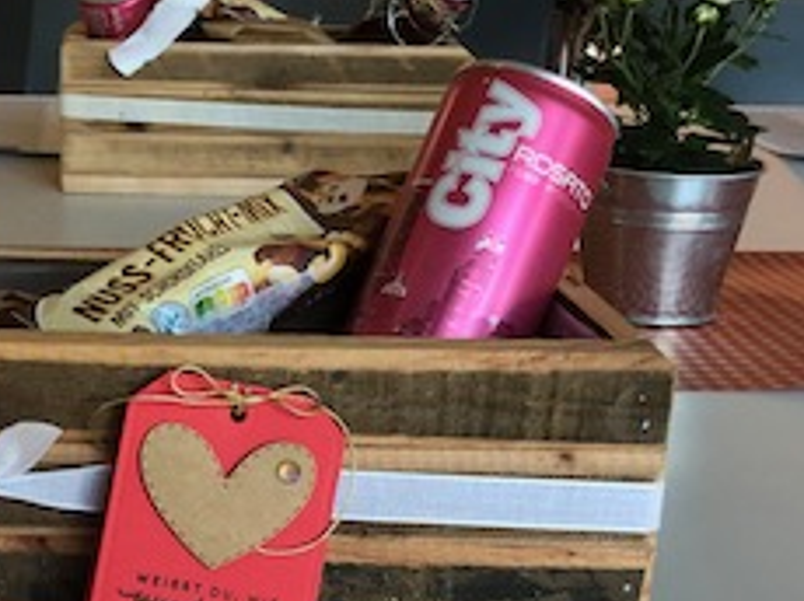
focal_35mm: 78
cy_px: 472
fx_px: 1810
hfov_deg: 24.5
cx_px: 119
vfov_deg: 18.7
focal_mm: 3.99
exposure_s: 1/30
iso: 32
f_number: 1.8
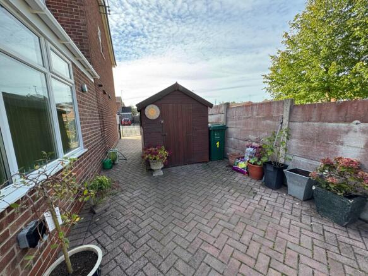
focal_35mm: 14
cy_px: 138
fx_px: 149
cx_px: 184
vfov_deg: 85.7
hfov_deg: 102.1
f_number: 2.2
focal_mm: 2.22
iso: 40
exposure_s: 1/225
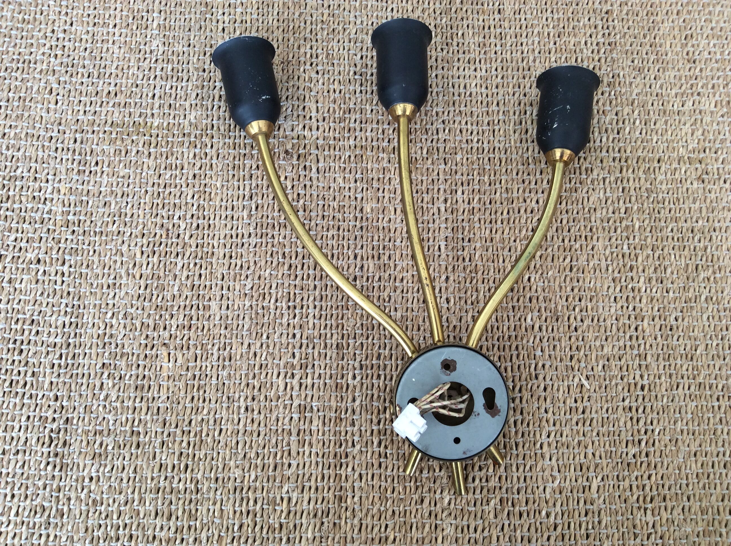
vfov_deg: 44.1
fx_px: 675
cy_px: 273
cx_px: 366
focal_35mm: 32
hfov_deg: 56.9
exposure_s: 1/33
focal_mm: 3.3
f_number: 2.4
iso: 40
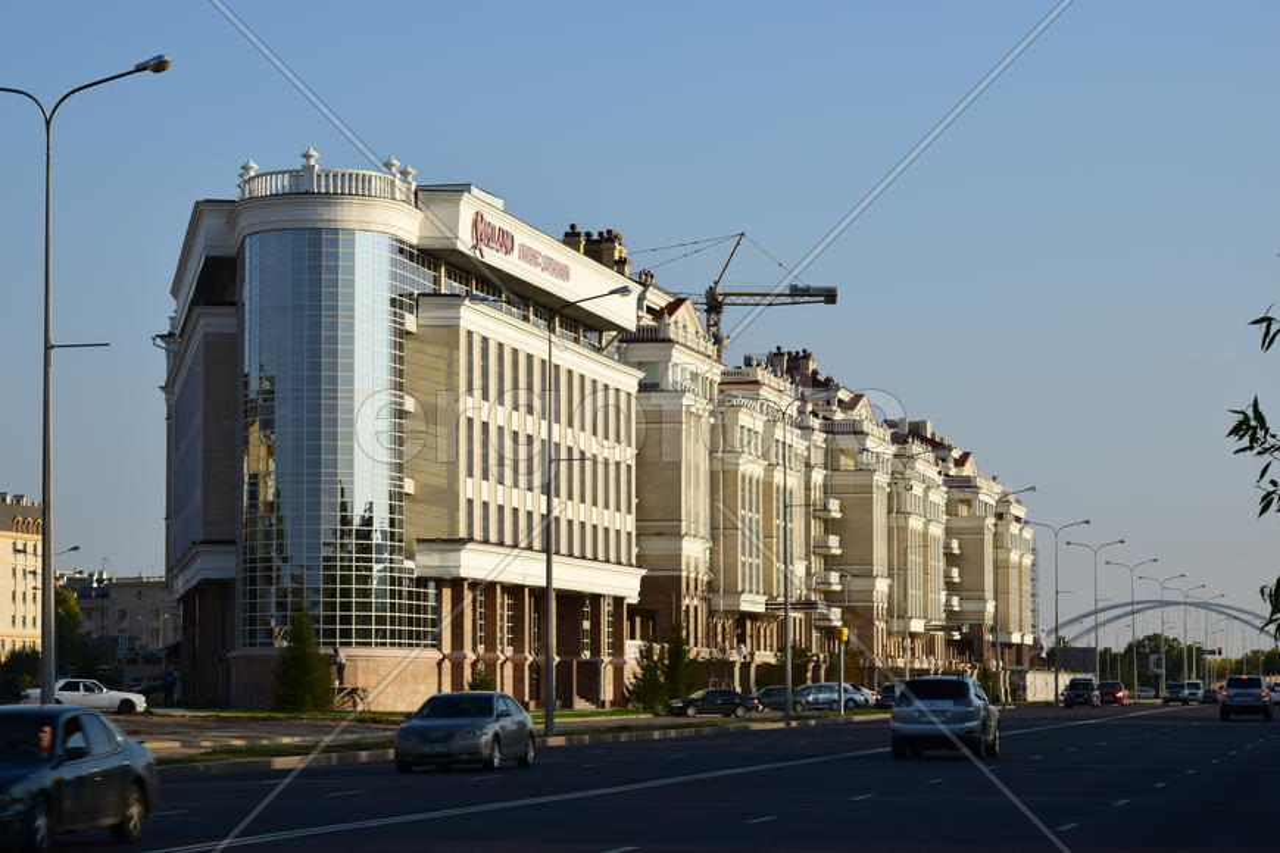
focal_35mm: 99
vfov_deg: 13.8
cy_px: 426
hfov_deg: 20.6
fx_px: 3520
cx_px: 640
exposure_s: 1/125
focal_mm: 66
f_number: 11
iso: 100
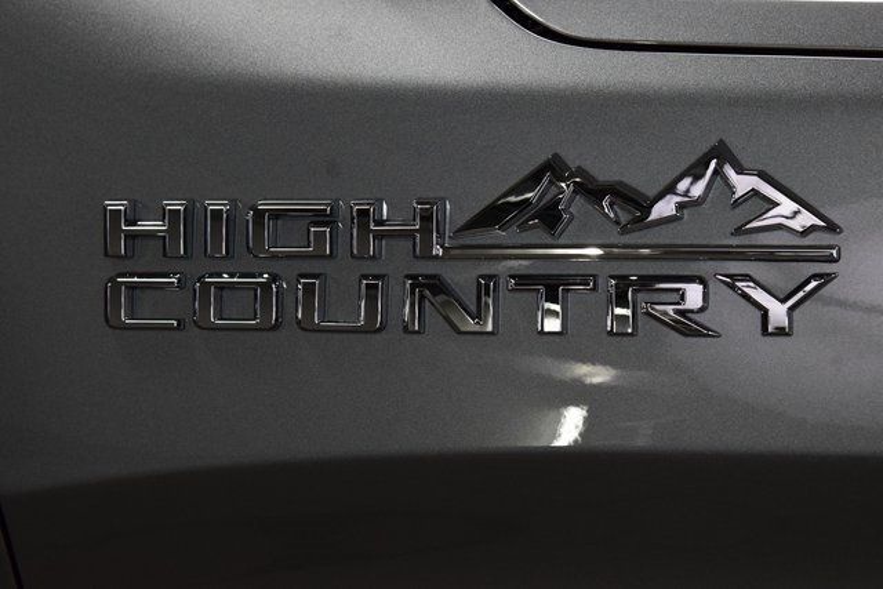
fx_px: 2134
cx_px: 442
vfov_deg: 15.7
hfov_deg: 23.4
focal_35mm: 87
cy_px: 294
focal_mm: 58
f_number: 8
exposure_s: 1/125
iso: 1600
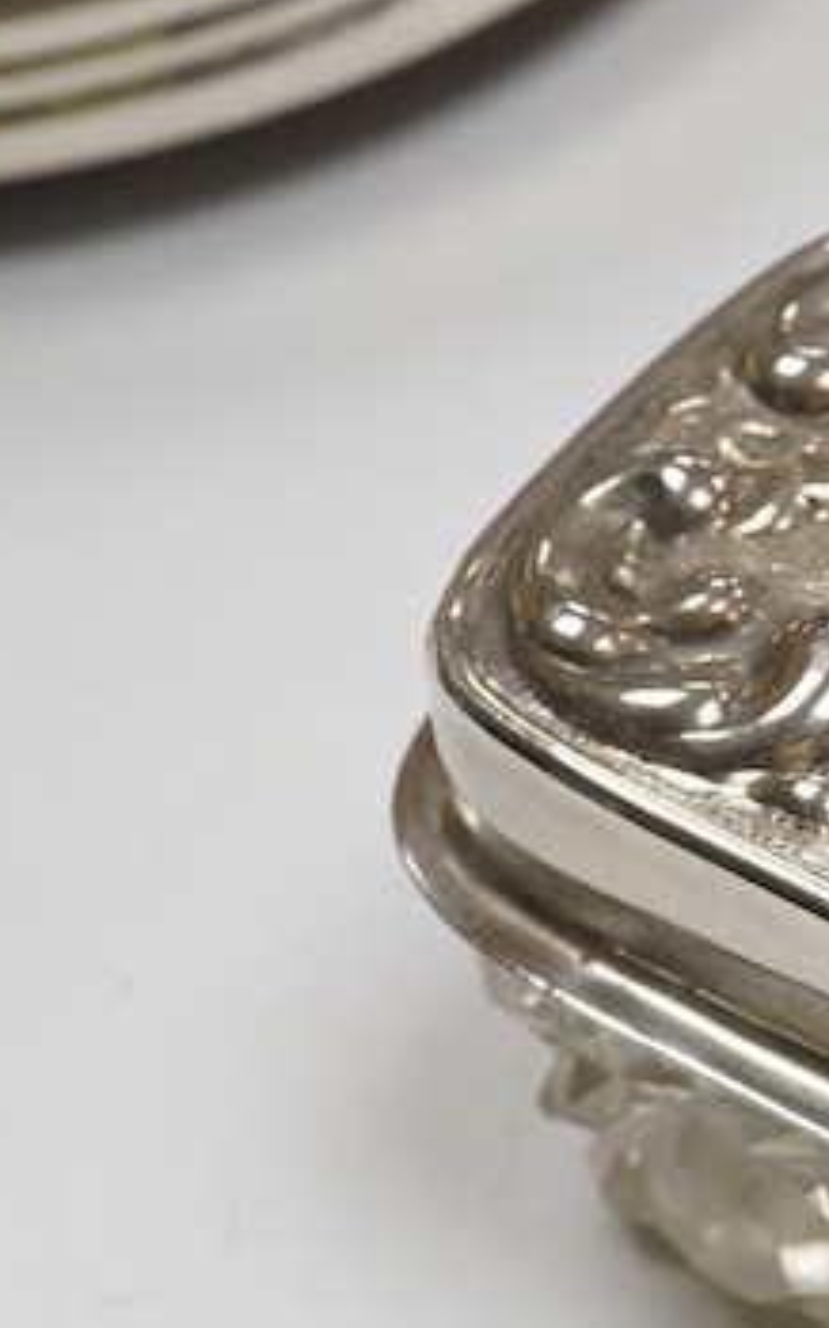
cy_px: 1012
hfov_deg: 8.4
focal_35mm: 148
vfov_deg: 14.1
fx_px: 5352
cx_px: 1725
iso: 2500
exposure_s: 1/160
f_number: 16
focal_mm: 30
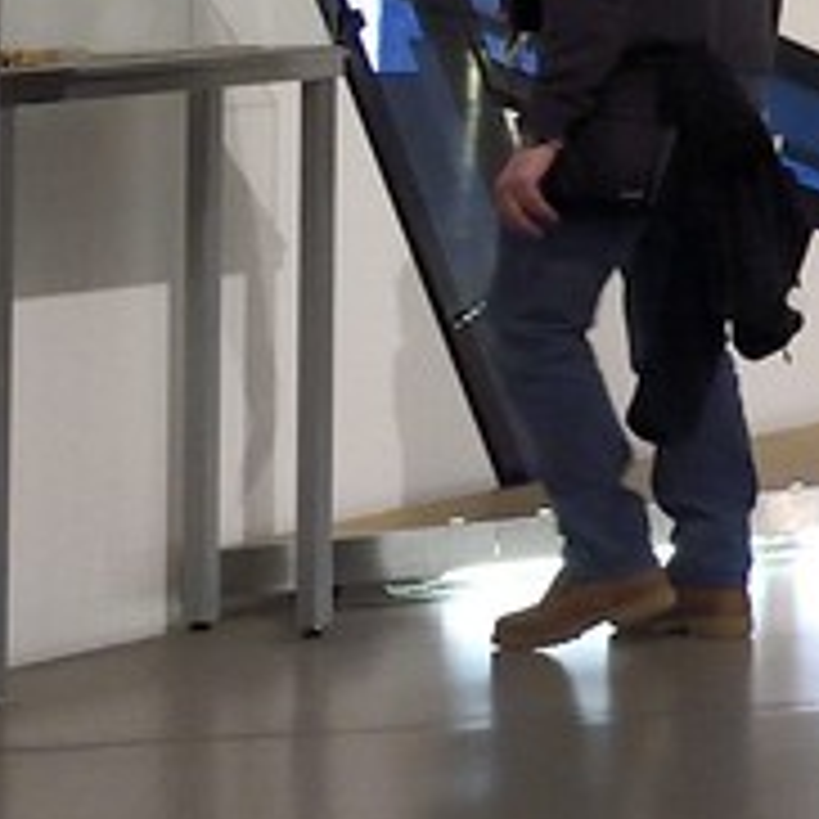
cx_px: 3118
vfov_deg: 7.9
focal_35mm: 217
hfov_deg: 6.6
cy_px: -495
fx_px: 5809
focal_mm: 29
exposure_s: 1/80
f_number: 5
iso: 3200
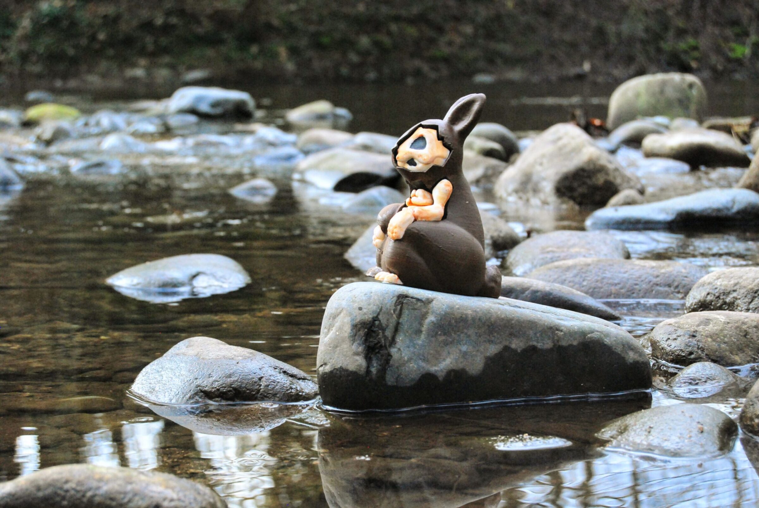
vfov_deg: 16.6
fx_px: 1741
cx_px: 380
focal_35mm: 82
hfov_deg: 24.6
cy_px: 254
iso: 800
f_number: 7.1
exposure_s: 1/400
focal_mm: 55
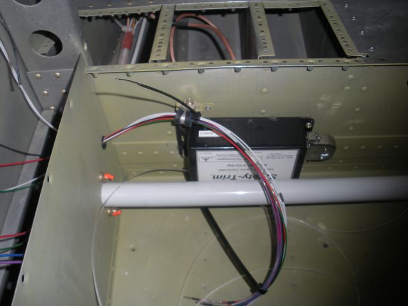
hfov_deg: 51.4
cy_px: 153
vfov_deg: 39.7
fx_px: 424
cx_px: 204
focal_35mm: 36
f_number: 3.5
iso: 64
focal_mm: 6.3
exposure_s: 1/60
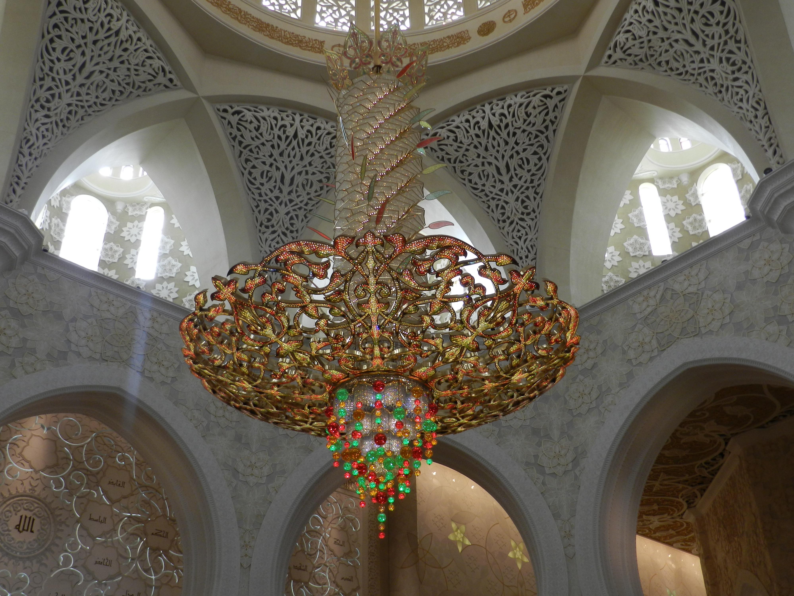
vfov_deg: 37.7
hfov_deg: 49.0
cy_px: 298
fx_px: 872
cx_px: 397
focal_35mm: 38
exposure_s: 1/30
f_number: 4
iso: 160
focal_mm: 6.7
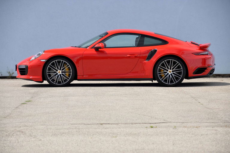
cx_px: 115
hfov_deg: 14.4
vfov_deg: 9.6
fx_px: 909
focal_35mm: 142
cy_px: 76
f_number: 6.3
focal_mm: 95
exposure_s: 1/640
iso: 500
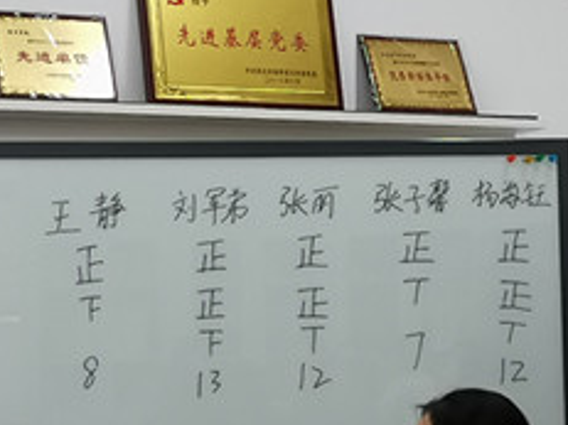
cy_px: 211
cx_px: 236
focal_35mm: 161
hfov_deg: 12.3
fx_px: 2640
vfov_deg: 9.2
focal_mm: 3.95
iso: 160
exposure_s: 1/33.3
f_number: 1.8
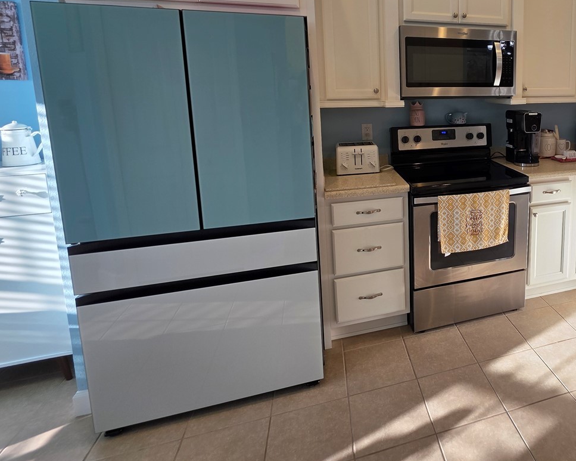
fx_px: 358
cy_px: 139
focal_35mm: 21
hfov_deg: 70.3
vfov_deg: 63.1
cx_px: 457
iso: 25
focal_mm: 2.2
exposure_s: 1/120
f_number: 1.9
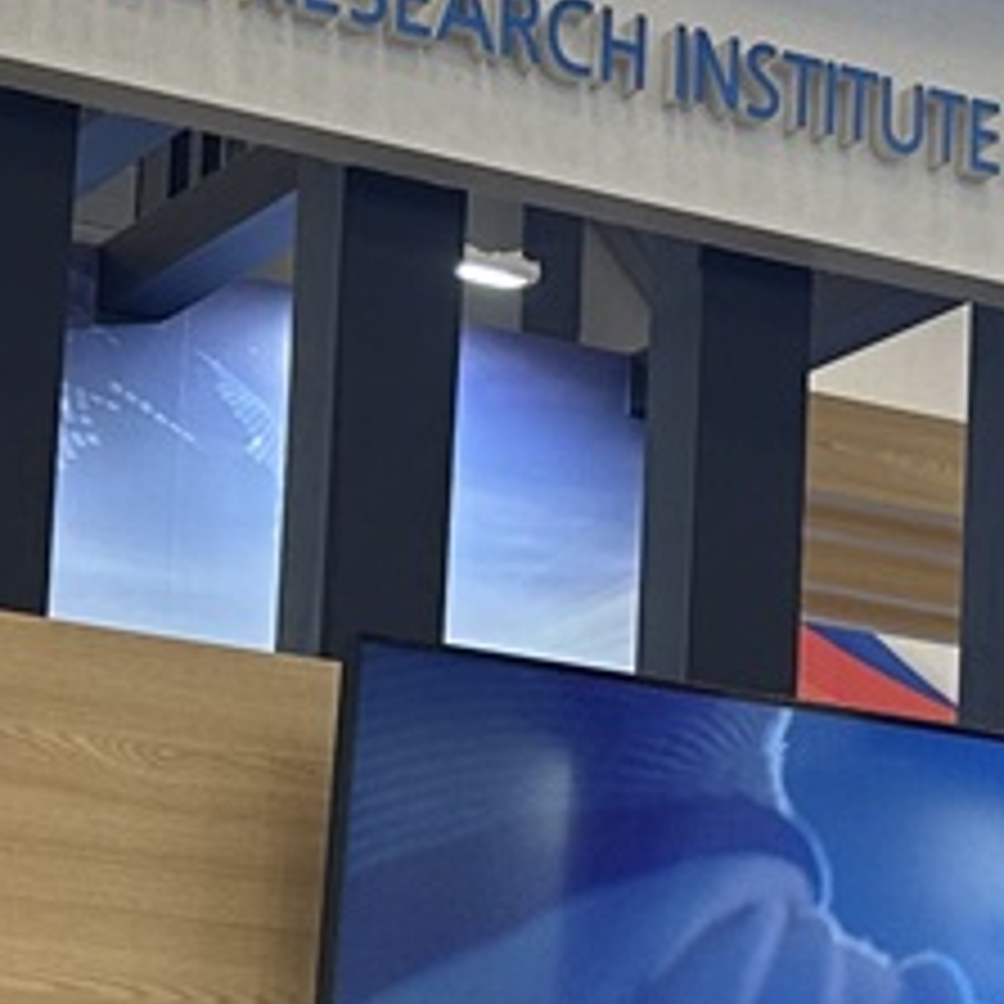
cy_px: 1038
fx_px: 4692
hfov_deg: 11.7
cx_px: 1522
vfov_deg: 12.1
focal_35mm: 143
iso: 100
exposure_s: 1/120
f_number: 1.78
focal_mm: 6.86
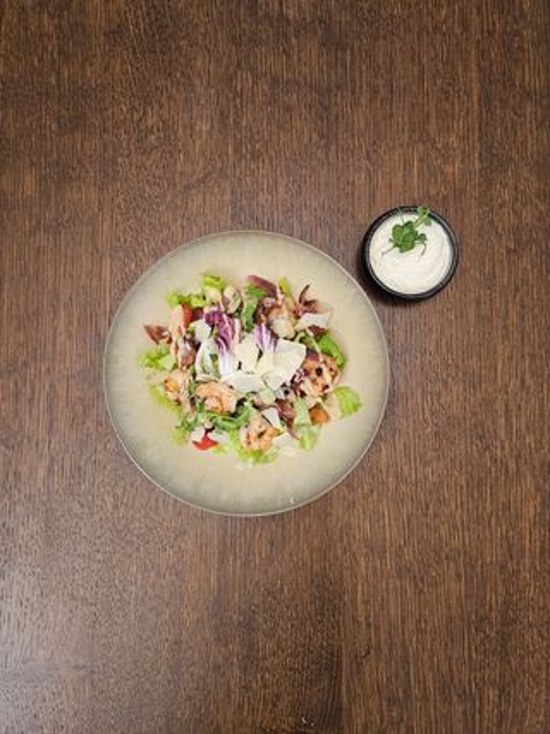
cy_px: 367
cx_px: 275
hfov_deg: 58.9
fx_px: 487
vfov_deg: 73.9
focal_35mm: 23
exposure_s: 1/71
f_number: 1.7
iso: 800
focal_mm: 6.3
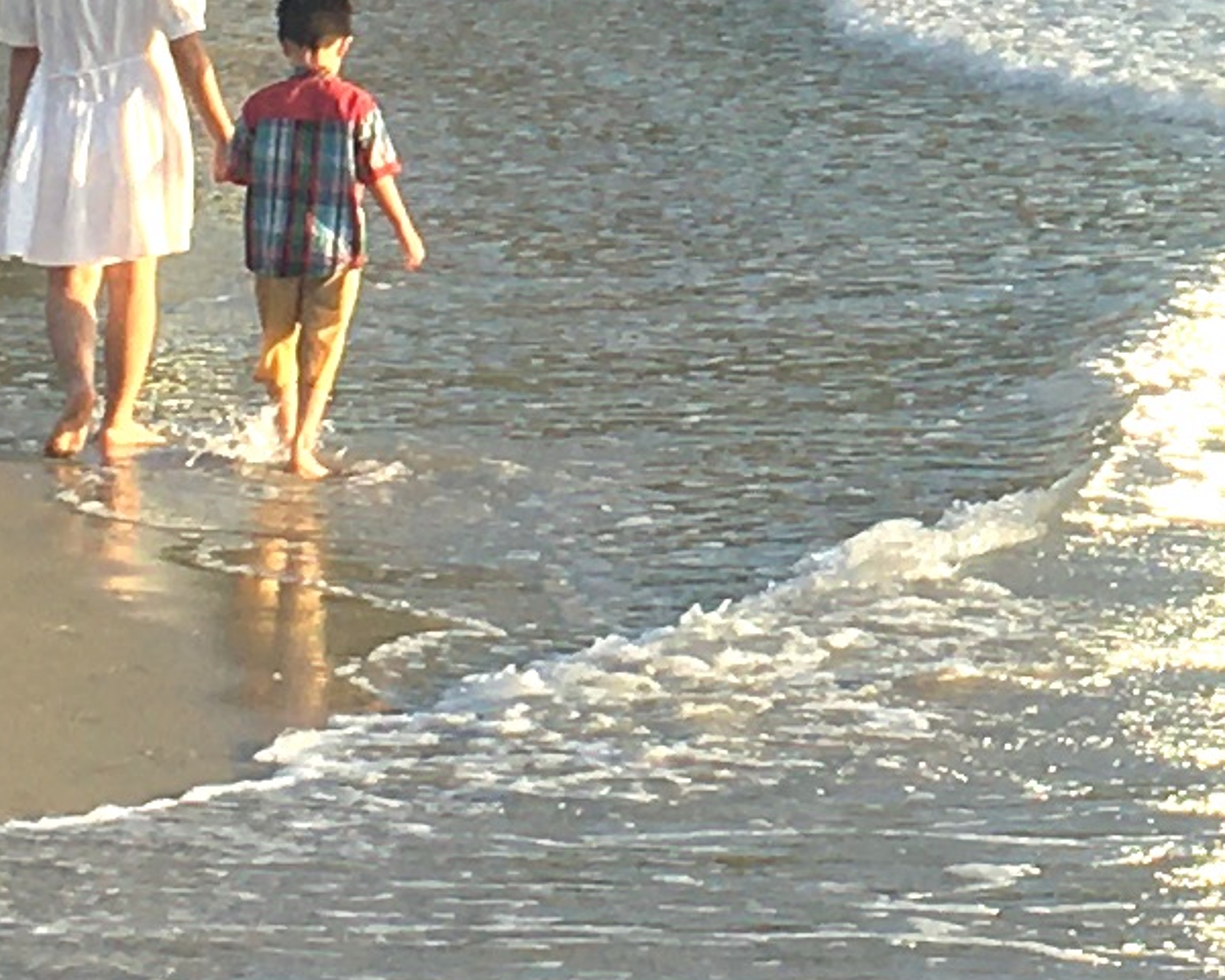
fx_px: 6890
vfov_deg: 8.0
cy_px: -544
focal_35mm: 190
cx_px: 1641
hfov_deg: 9.9
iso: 25
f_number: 2.2
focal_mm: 4.15
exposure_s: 1/761
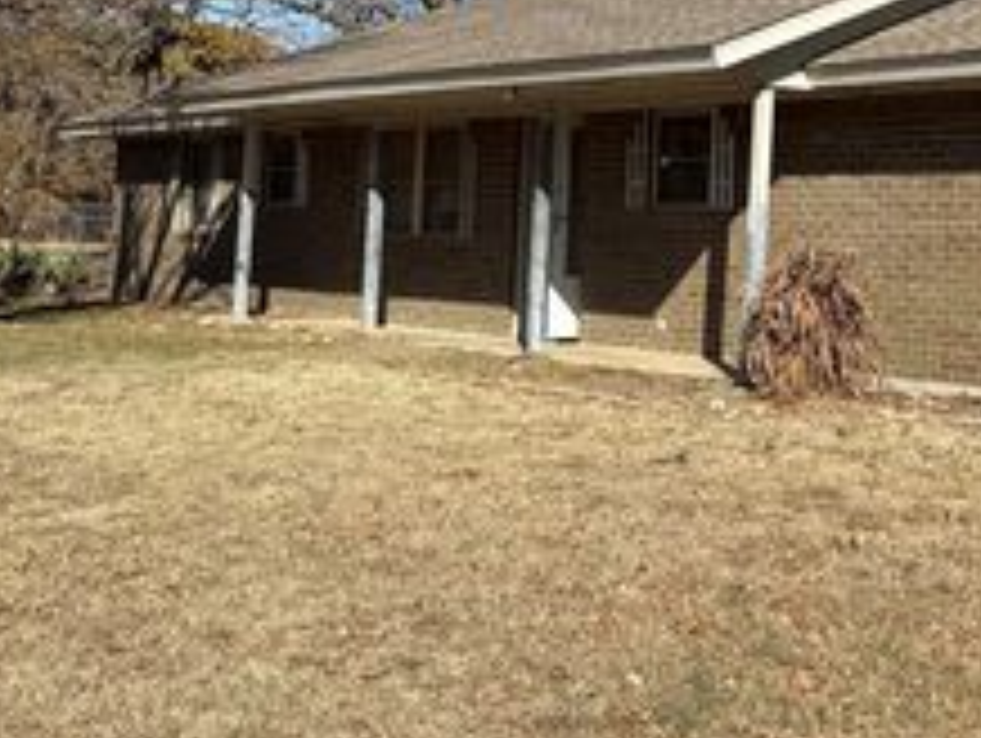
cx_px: 994
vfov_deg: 26.2
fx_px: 1560
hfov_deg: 32.0
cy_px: 160
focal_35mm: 55
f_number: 1.78
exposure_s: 1/4405
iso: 80
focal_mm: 6.76
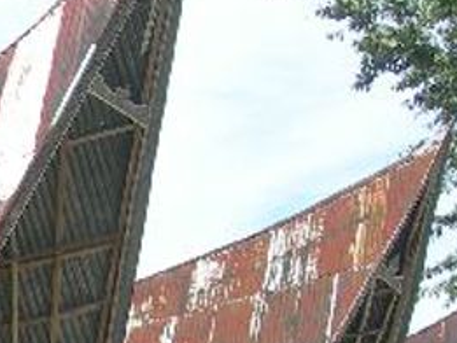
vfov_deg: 9.7
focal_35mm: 149
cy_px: 492
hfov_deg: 12.2
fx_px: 1968
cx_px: -355
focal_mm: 7.8
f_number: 4.8
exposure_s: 1/310
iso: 50
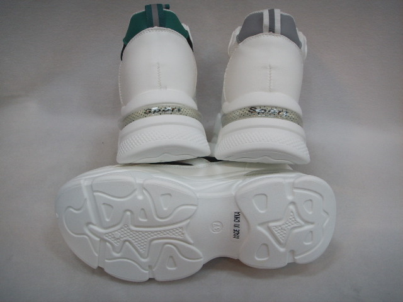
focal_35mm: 39
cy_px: 151
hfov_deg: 47.9
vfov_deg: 36.8
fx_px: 454
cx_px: 202
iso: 63
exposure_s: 1/30
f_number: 3.5
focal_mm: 6.6
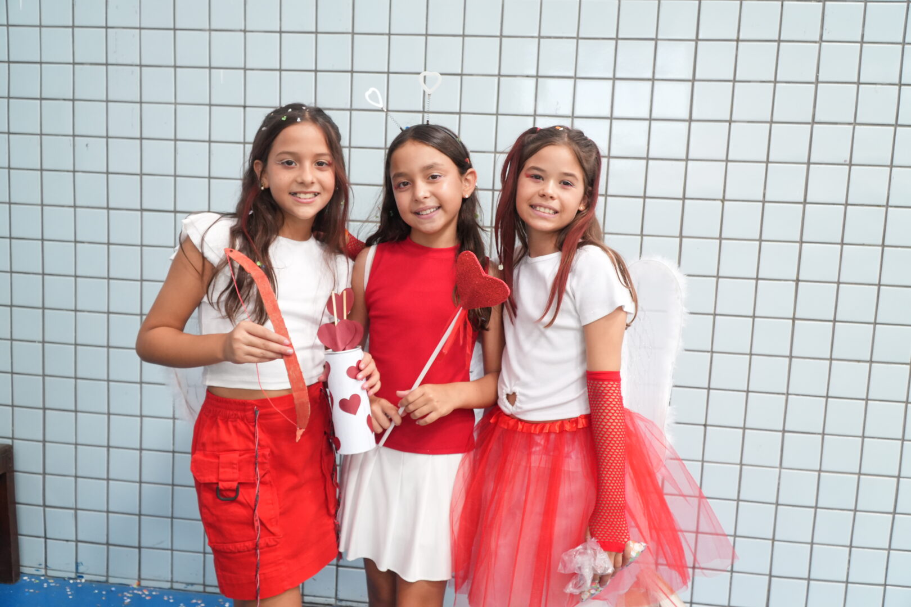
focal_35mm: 30
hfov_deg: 61.9
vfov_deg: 43.6
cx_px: 456
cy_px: 304
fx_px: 759
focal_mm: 20
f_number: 4
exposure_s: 1/125
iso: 1000
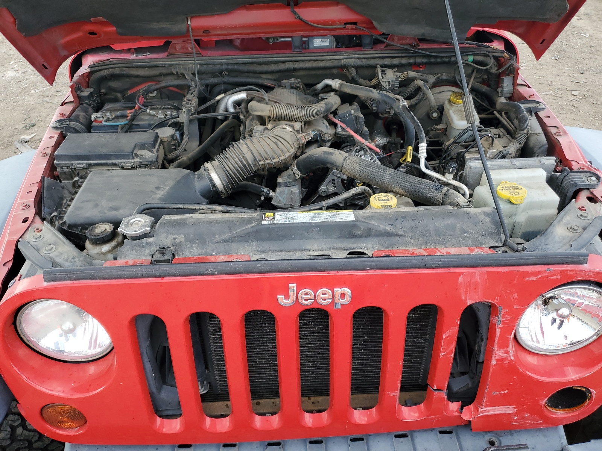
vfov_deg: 53.1
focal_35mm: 26
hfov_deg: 67.3
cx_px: 301
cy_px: 226
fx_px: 452
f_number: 1.5
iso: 50
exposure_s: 1/286
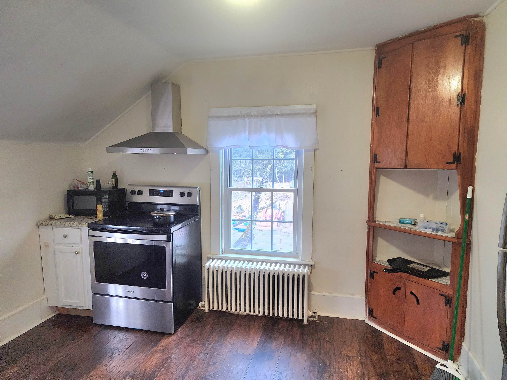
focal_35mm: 23
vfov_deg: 58.9
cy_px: 190
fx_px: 337
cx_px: 254
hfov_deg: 73.9
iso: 500
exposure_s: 1/120
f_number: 1.8
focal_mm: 6.4
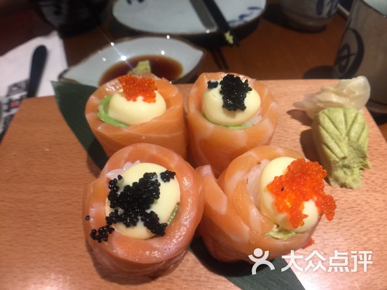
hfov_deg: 61.7
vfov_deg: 48.2
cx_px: 194
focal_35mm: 29
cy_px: 145
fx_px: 324
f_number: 2.2
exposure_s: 1/17
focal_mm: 4.15
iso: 80
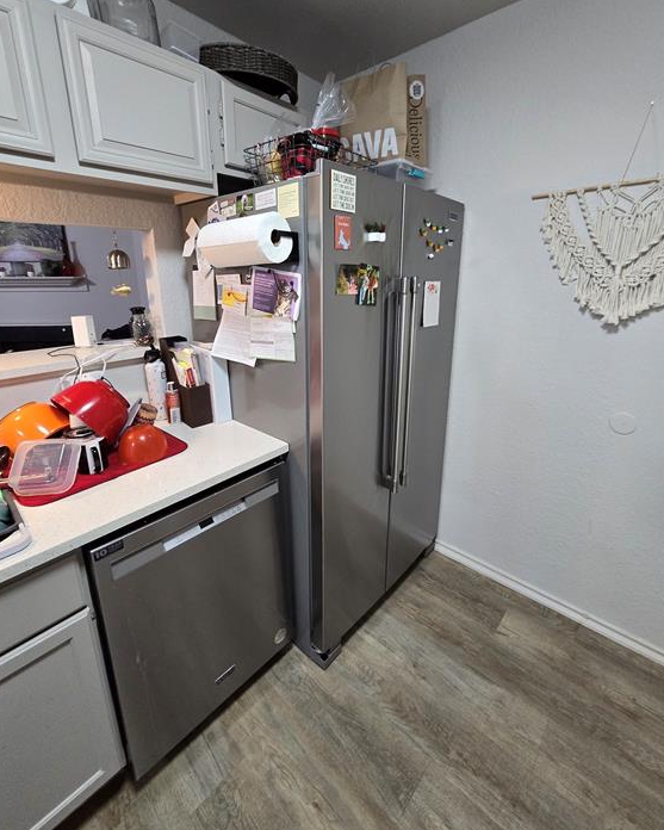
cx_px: 329
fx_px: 344
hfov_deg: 88.0
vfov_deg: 100.4
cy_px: 379
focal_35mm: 14
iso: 320
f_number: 2.2
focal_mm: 2.2
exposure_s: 1/60
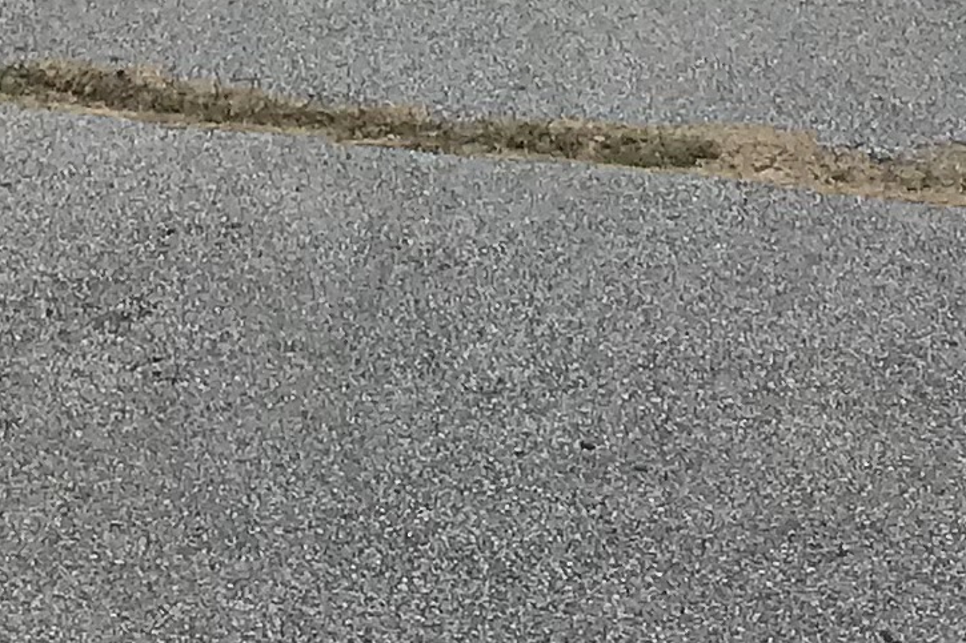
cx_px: 390
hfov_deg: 12.7
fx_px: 4346
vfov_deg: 7.6
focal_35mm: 162
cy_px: -1174
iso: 20
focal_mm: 3.99
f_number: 1.8
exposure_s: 1/772
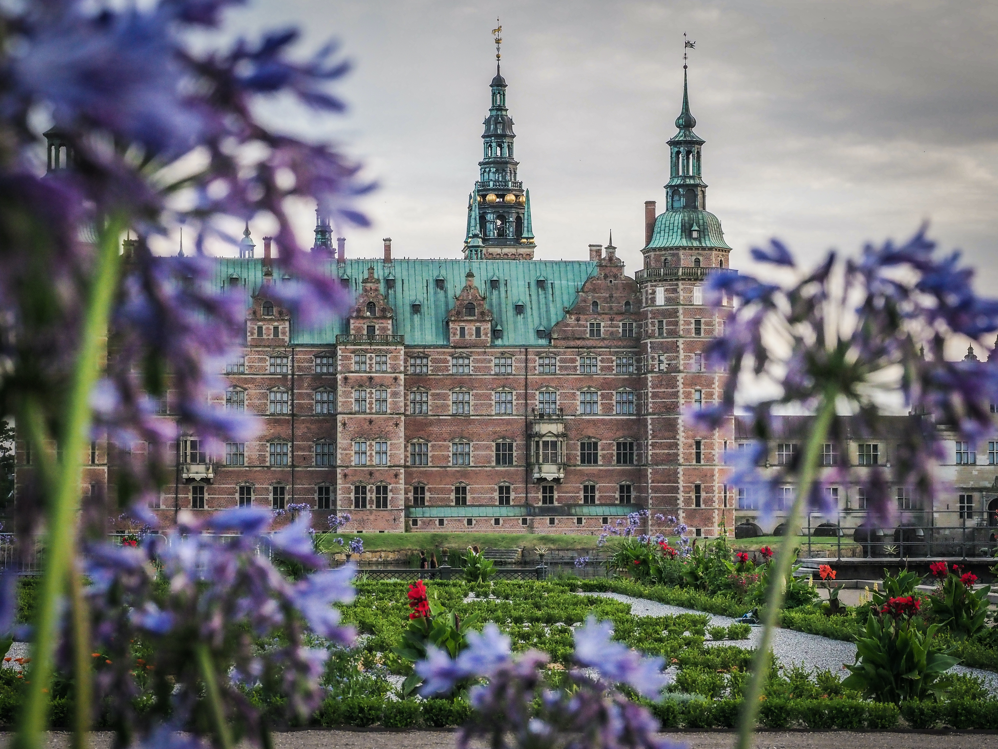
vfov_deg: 15.7
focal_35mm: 94
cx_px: 499
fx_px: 2710
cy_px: 374
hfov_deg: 20.9
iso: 1600
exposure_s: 1/100
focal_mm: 47
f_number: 5.6
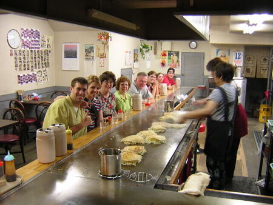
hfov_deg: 51.3
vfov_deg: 39.7
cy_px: 102
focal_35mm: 36
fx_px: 284
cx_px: 136
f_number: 2.6
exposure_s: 1/6.9
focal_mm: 4.7
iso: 100
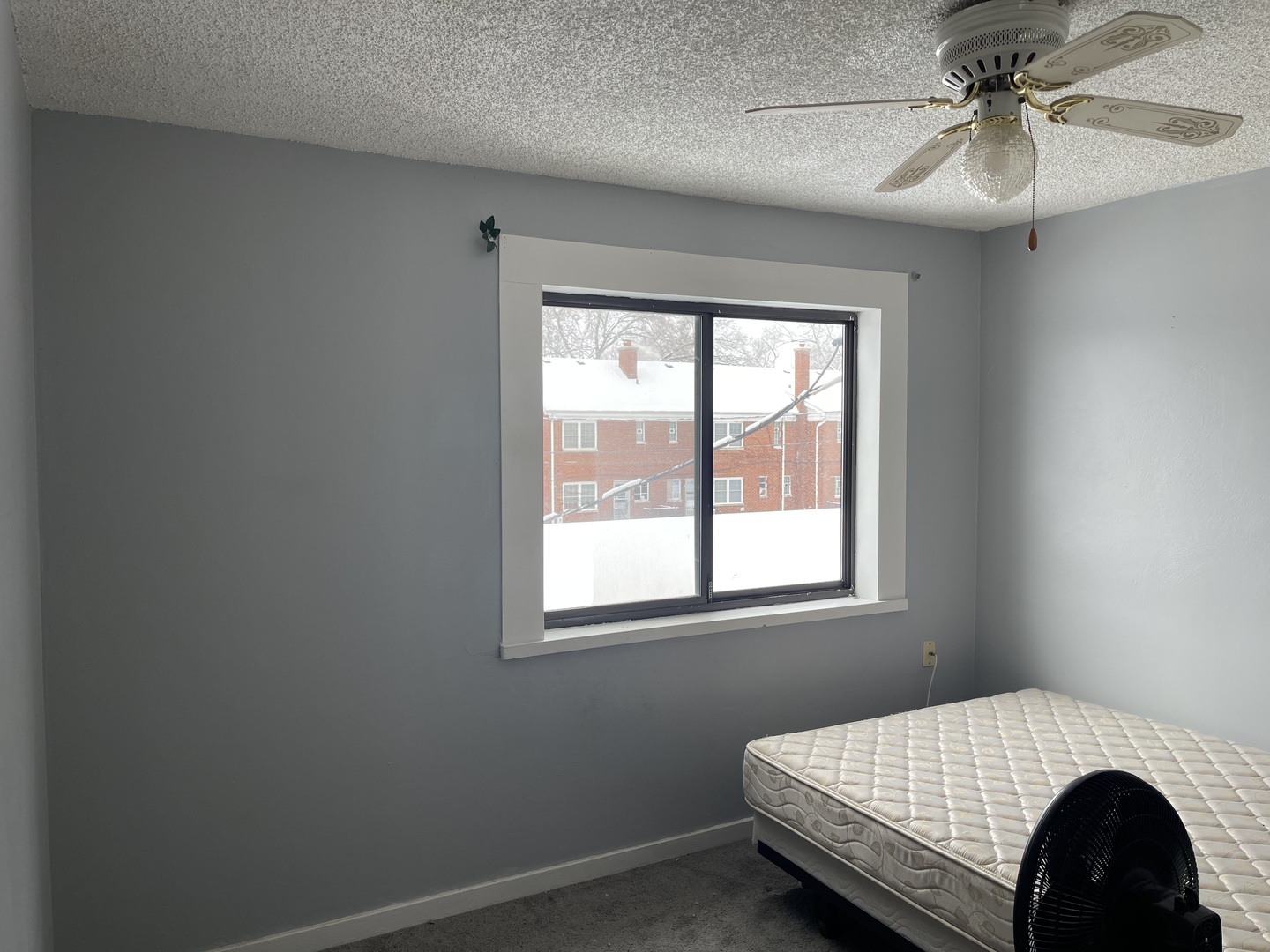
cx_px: 635
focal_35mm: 25
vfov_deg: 54.9
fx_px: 917
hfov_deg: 69.4
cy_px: 476
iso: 32
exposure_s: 1/211
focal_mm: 5.1
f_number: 1.6
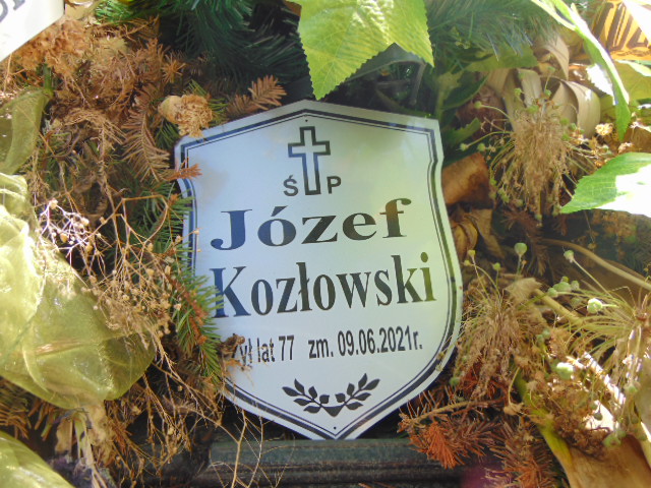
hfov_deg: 52.6
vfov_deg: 40.7
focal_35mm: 35
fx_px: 658
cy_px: 244
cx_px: 326
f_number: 3.2
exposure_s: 1/200
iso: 80
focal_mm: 6.3
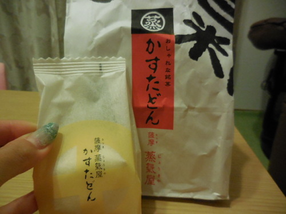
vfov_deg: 54.9
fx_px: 207
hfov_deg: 69.4
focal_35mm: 25
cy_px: 107
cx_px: 143
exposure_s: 1/20
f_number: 3.3
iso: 800
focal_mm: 4.5
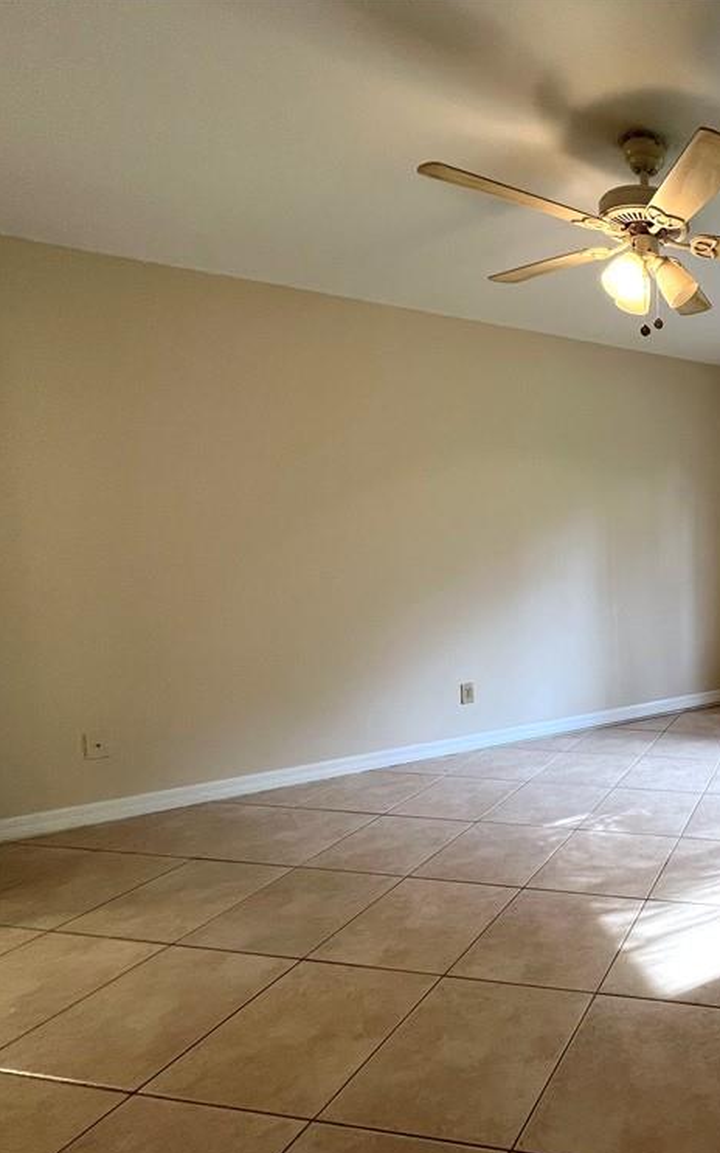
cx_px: 742
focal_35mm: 19
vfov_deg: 88.0
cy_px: 591
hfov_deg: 49.1
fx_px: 597
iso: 125
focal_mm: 1.57
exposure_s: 1/120
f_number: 1.8
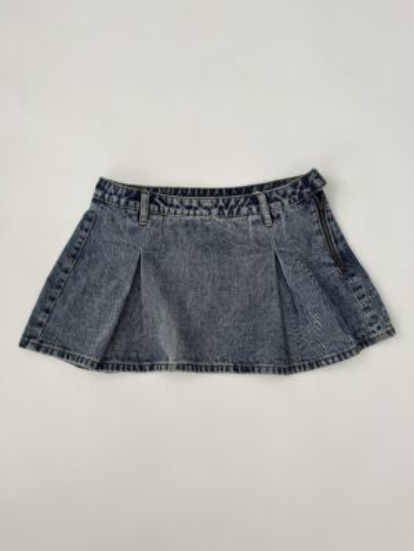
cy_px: 276
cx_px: 207
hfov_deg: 56.8
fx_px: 383
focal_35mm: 24
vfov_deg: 71.6
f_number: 1.78
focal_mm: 6.76
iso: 64
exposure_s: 1/144
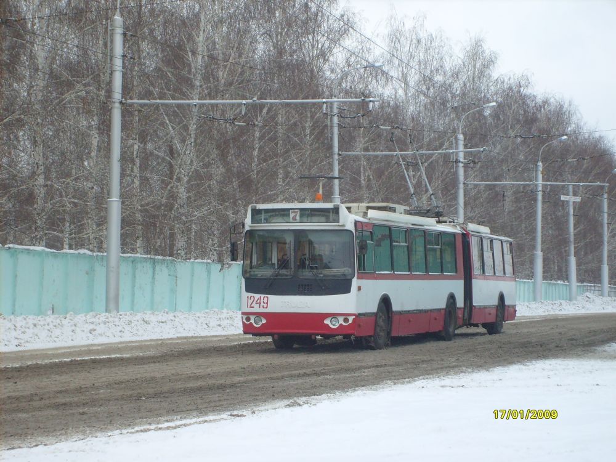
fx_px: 1886
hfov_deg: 18.5
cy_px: 231
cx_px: 308
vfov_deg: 14.0
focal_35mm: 106
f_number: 4.9
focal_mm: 17.4
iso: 80
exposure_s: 1/125
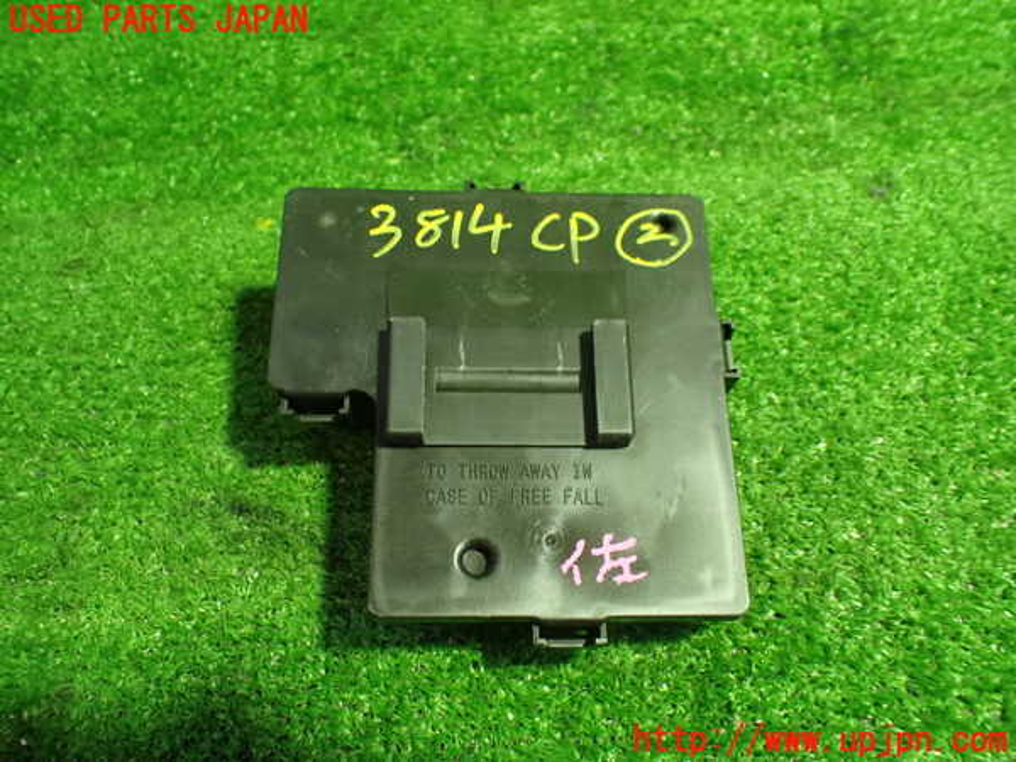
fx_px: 881
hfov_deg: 60.0
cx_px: 508
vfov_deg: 46.8
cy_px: 381
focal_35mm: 30
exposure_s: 1/80
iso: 800
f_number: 2.3
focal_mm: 5.4
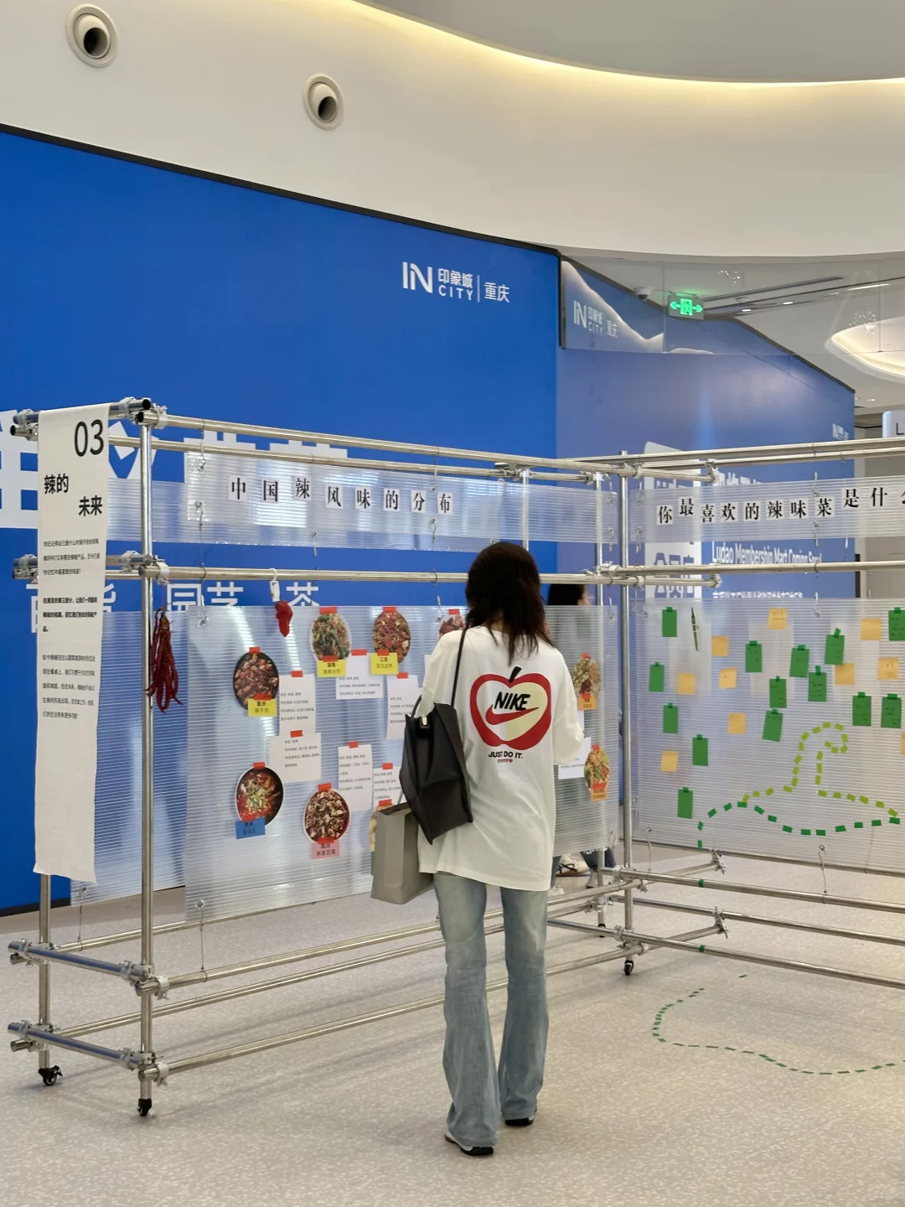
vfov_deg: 39.7
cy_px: 604
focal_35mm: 48
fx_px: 1673
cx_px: 452
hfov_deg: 30.3
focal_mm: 6.86
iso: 100
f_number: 1.78
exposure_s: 1/50
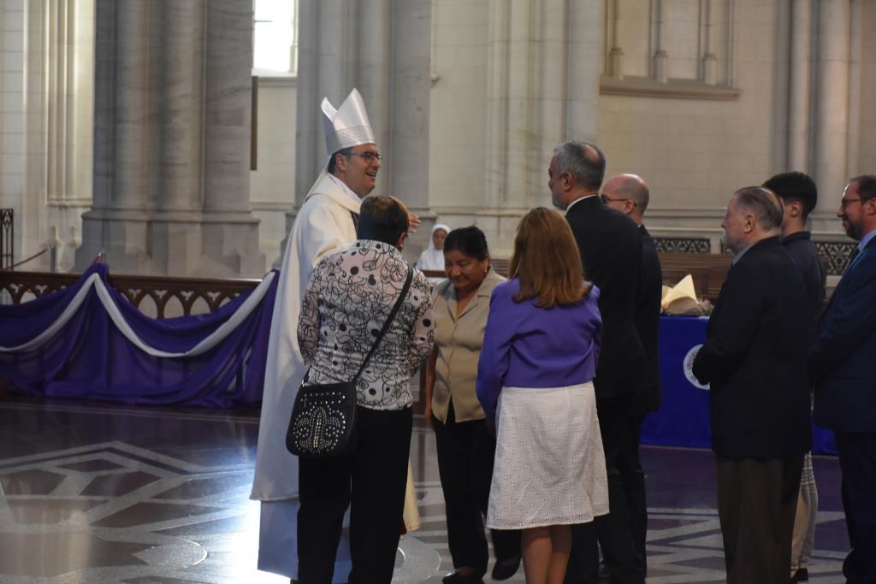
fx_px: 2263
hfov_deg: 21.9
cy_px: 292
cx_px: 438
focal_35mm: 93
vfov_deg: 14.7
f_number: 5
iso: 1250
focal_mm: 62
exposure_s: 1/50
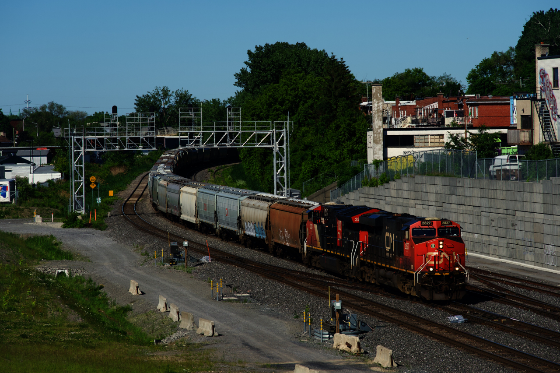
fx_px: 2410
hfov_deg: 13.3
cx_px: 280
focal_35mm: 155
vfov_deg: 8.8
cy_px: 186
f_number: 8
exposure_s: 1/800
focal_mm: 155
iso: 200
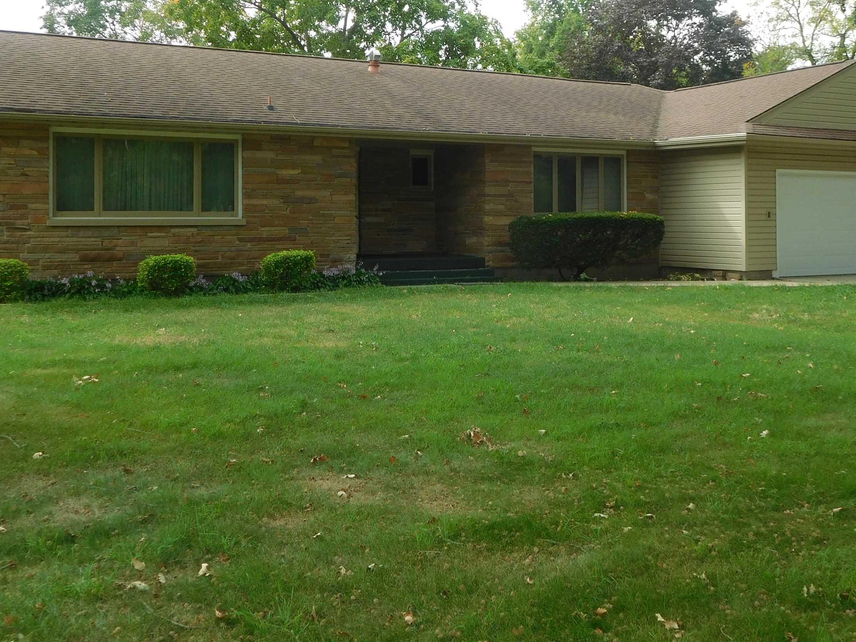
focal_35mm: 39
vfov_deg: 36.3
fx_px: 964
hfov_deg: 47.9
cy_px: 202
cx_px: 449
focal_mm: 5
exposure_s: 1/320
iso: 125
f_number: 3.5
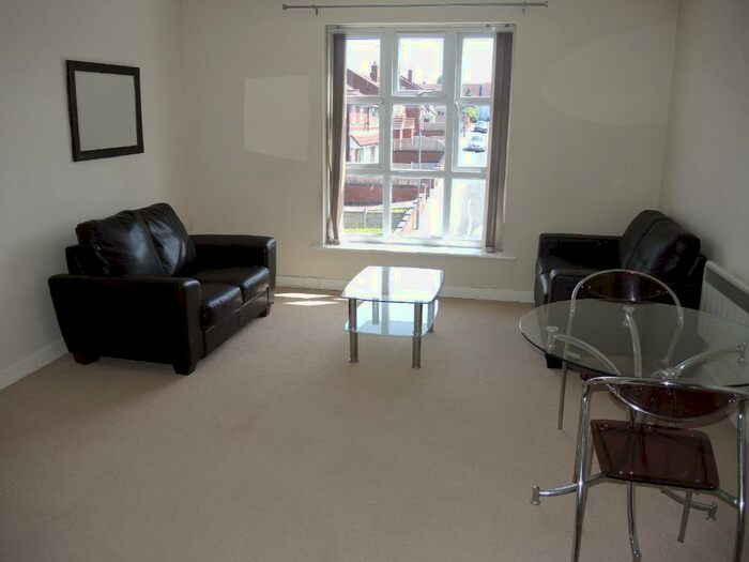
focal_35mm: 28
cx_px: 374
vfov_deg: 49.7
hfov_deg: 63.4
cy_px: 281
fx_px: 606
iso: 80
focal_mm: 6
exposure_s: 1/320
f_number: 2
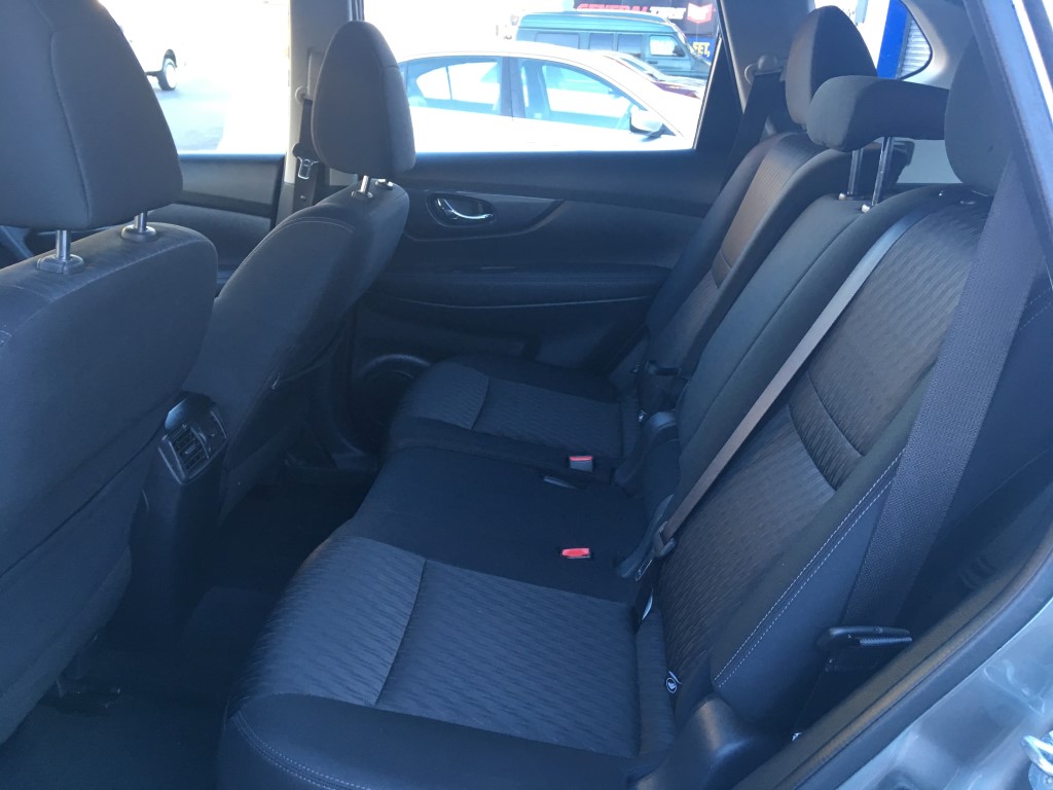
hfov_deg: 61.7
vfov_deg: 48.2
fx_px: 882
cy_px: 395
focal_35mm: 29
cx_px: 526
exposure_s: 1/30
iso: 80
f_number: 2.2
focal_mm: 4.15
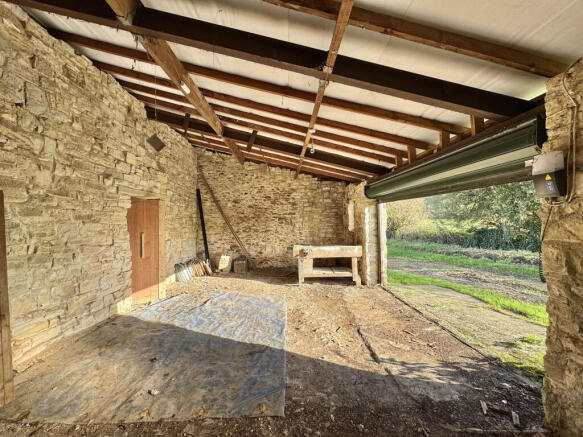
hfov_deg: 102.1
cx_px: 292
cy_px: 218
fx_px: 236
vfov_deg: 85.7
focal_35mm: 14
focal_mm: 2.22
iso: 40
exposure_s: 1/187
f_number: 2.2
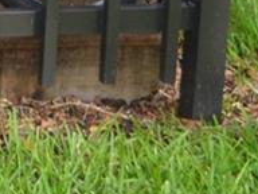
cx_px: -582
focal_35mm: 264
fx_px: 1968
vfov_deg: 5.2
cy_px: -441
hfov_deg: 6.6
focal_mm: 22
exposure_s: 1/125
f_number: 5.6
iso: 360
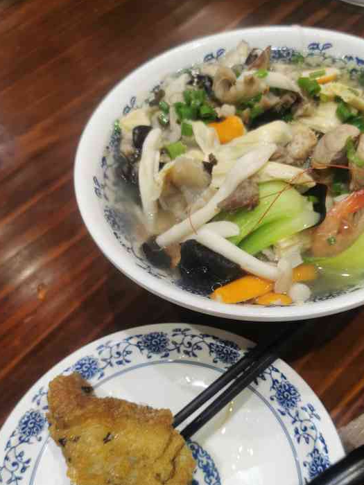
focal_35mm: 36
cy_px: 314
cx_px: 213
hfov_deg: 39.5
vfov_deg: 50.6
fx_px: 505
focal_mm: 5.56
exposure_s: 1/100
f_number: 1.6
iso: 160
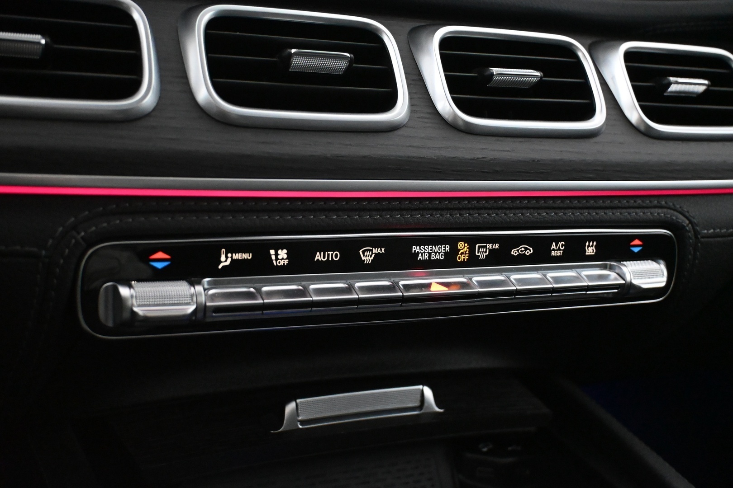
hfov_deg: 46.4
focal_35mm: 42
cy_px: 244
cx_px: 366
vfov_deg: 31.9
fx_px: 855
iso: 8000
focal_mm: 28
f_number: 4.5
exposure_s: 1/50
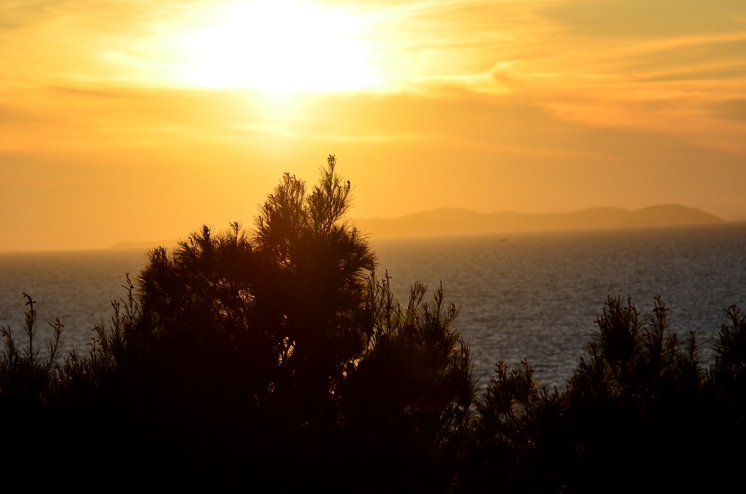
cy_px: 247
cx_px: 373
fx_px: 3876
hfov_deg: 11.0
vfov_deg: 7.3
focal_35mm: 188
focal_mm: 125
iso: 400
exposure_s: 1/4000
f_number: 5.6
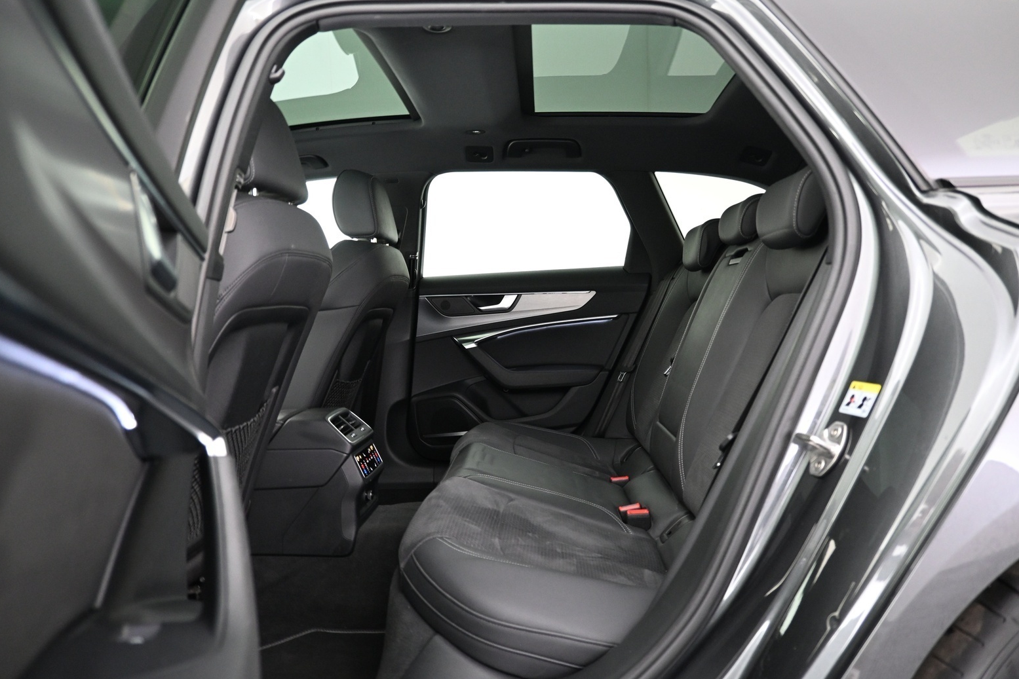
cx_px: 526
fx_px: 708
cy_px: 349
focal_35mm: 25
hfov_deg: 71.5
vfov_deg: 51.3
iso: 1600
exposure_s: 1/10
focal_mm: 16
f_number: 3.5
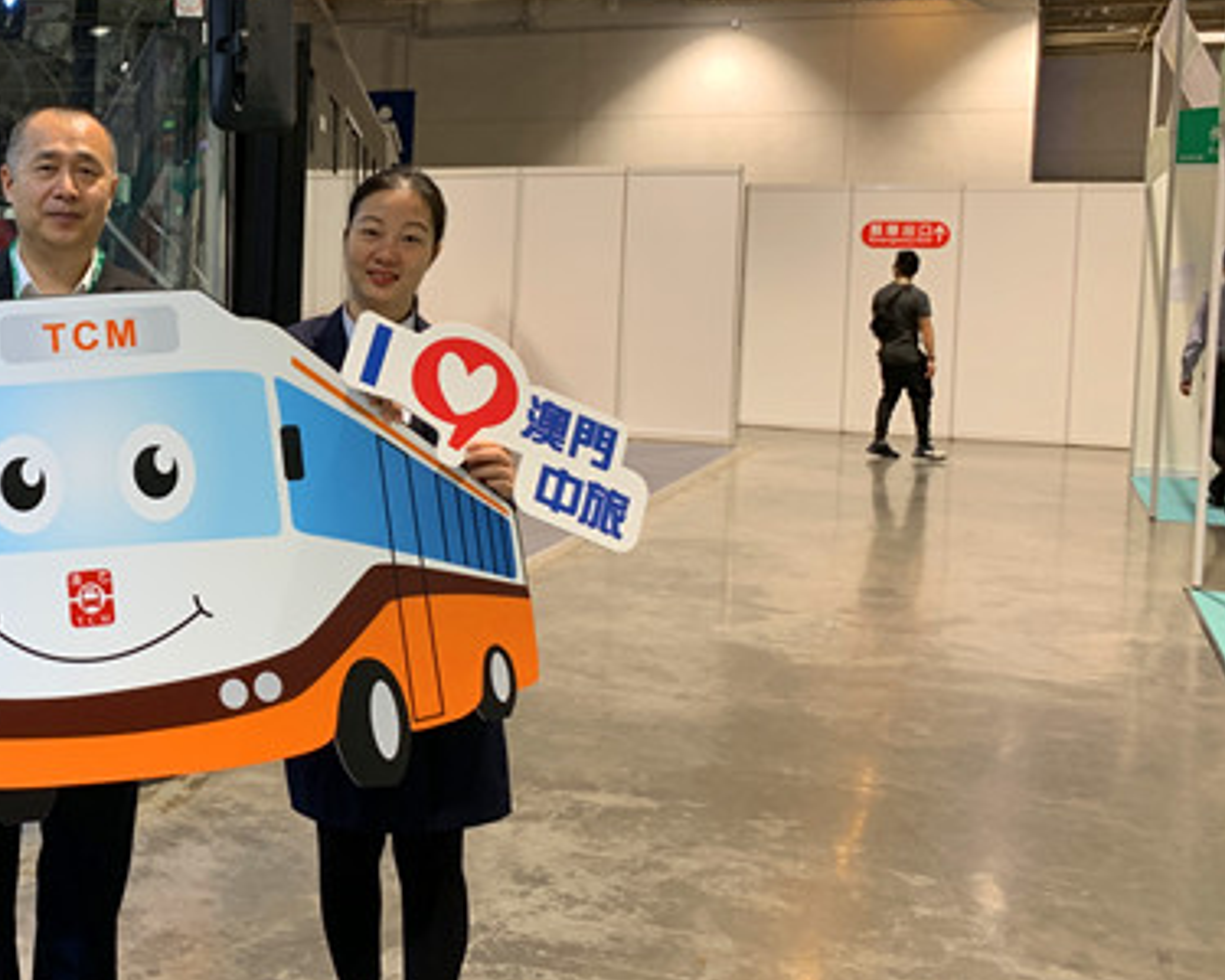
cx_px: 118
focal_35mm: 46
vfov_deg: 32.6
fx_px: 1668
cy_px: 369
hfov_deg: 37.6
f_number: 1.8
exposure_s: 1/50
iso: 125
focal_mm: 4.25
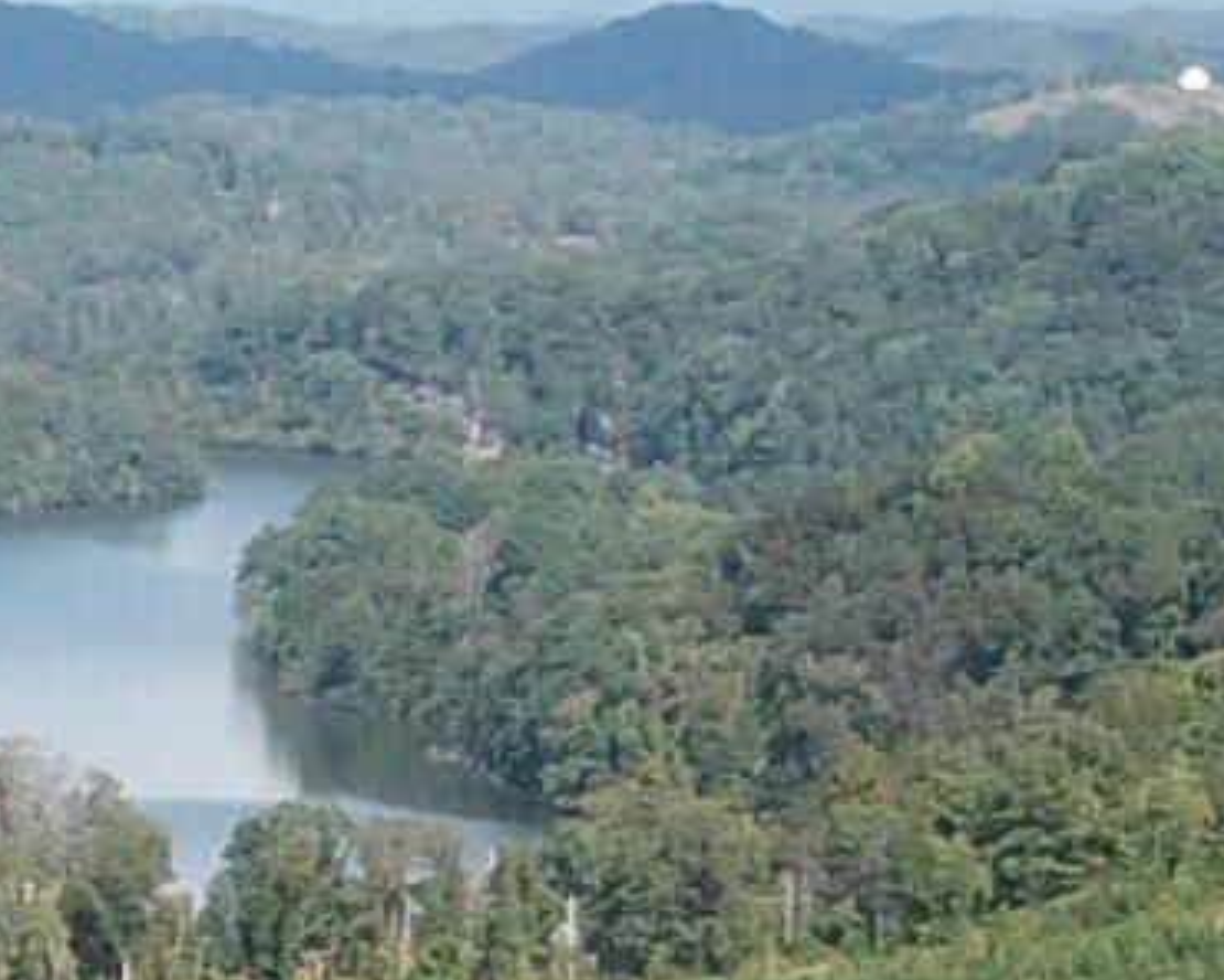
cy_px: 2516
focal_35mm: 206
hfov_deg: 8.9
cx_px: -1059
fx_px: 7462
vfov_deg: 7.0
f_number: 2.2
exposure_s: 1/956
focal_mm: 4.73
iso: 100
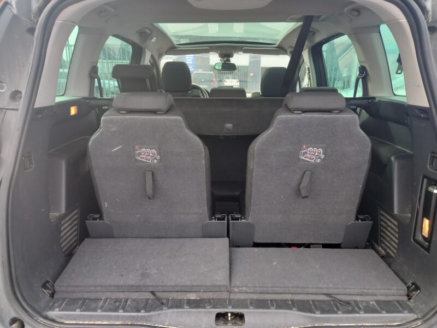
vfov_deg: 54.9
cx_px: 218
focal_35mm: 25
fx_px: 316
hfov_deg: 69.4
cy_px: 164
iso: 50
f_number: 2
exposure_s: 1/50
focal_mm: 4.6
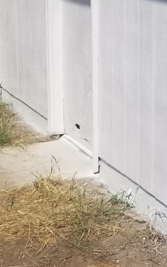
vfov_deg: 21.8
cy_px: 88
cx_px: 339
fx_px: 692
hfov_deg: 12.1
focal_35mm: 95
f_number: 1.7
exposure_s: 1/5520
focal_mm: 4.25
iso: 50
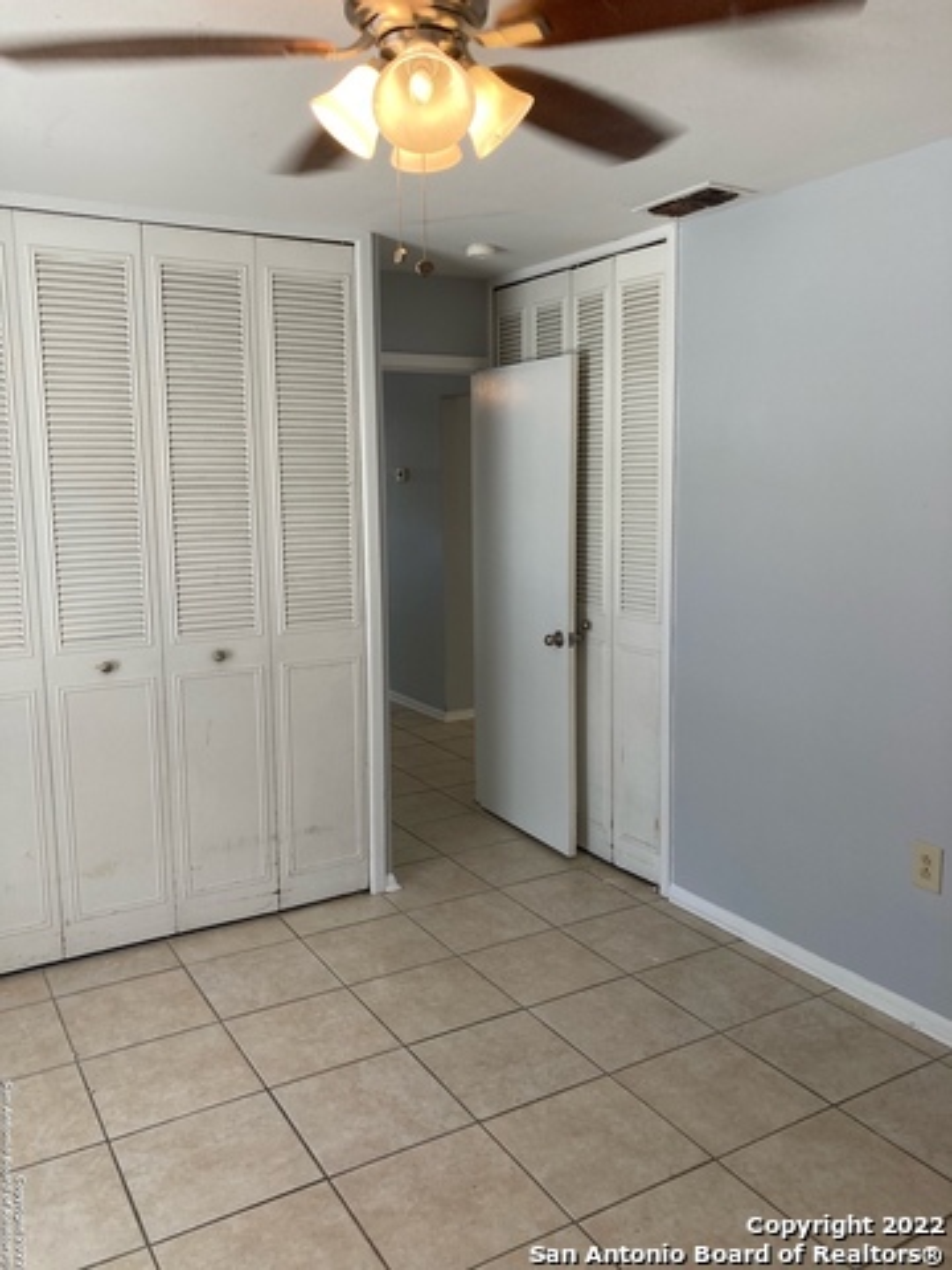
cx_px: 476
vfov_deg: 63.4
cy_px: 635
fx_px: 1027
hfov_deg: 49.7
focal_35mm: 28
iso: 64
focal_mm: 3.99
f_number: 1.8
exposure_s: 1/60
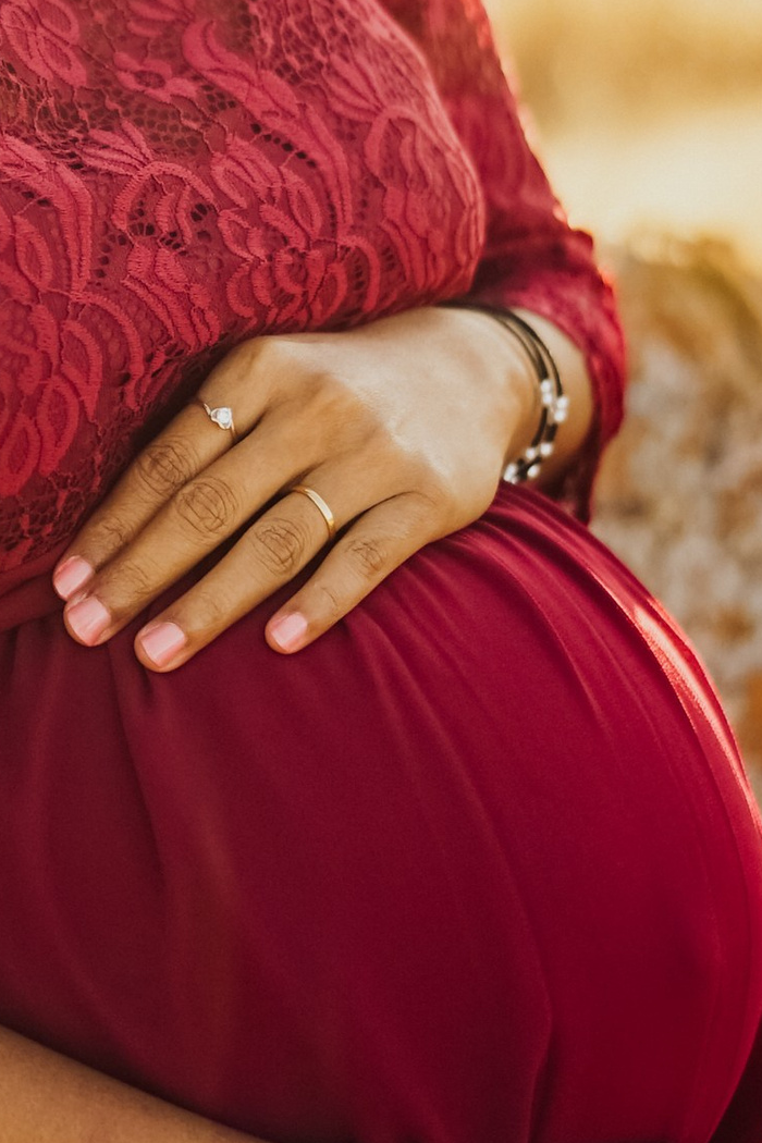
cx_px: 10
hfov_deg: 10.6
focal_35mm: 128
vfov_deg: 15.4
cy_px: -274
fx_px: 4064
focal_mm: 35
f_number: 1.4
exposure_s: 1/1250
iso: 100
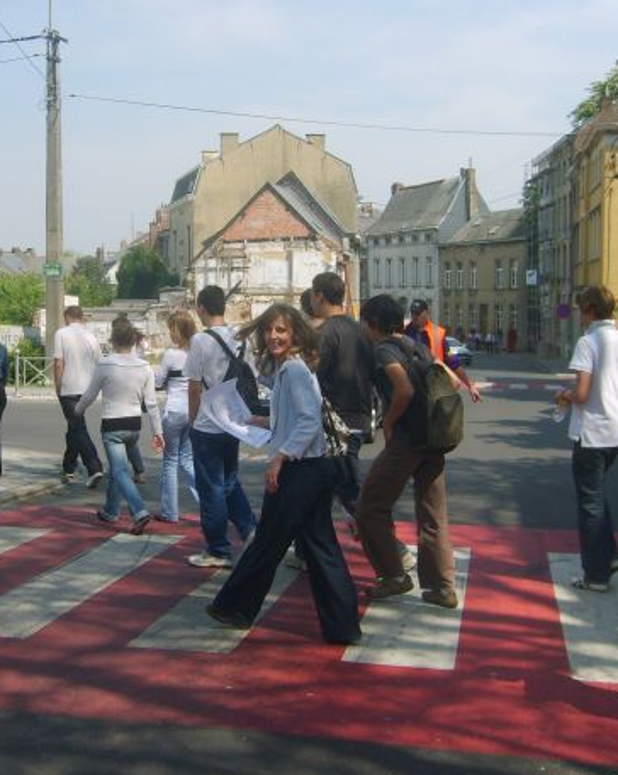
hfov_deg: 31.1
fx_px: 1099
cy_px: 376
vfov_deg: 38.8
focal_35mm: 48
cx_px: 195
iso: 50
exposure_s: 1/1000
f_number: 2.8
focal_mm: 5.8
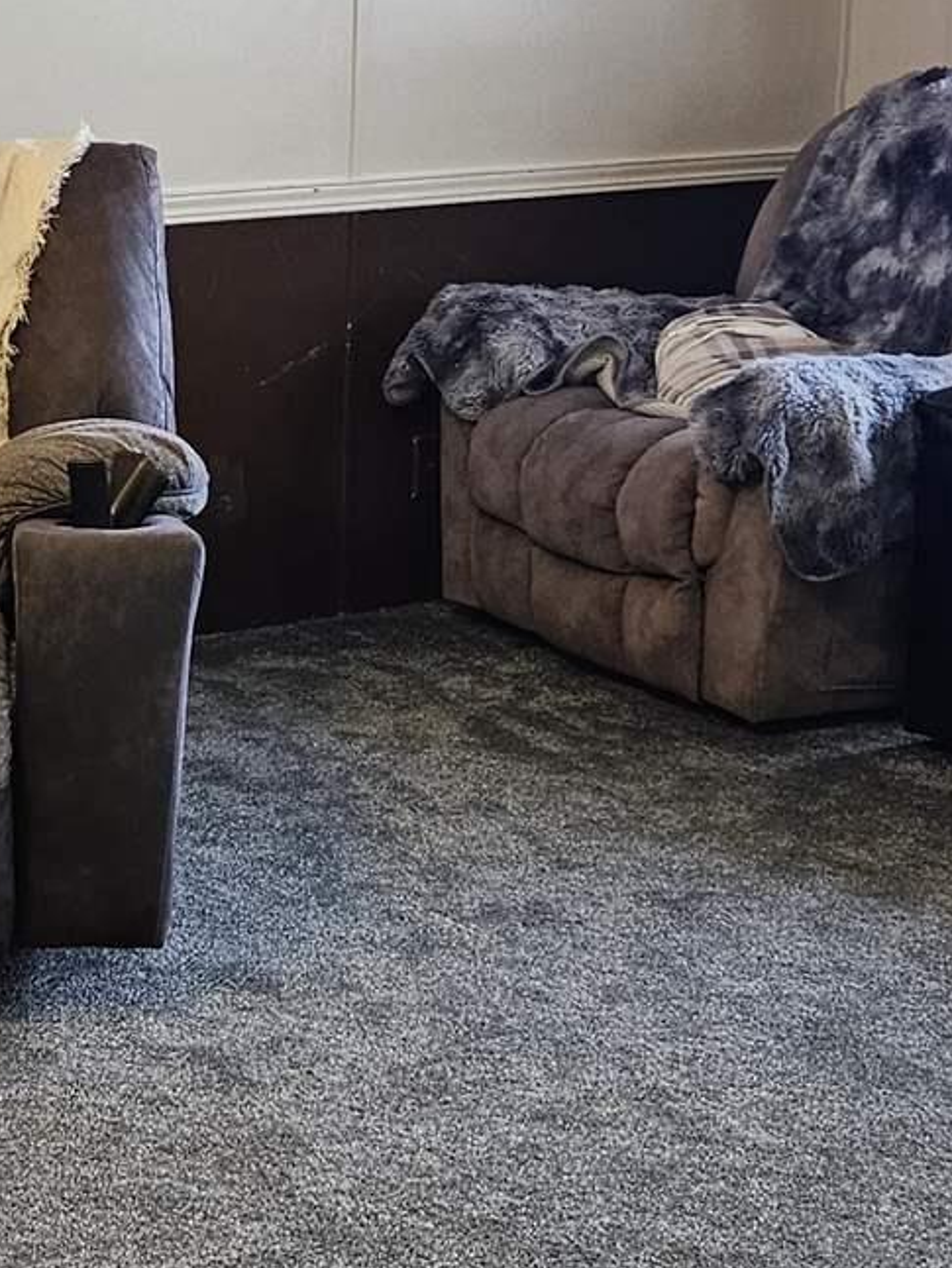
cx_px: -31
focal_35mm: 82
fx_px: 3005
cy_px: 581
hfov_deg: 17.5
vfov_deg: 23.8
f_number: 1.8
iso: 320
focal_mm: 5.4
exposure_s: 1/48.1
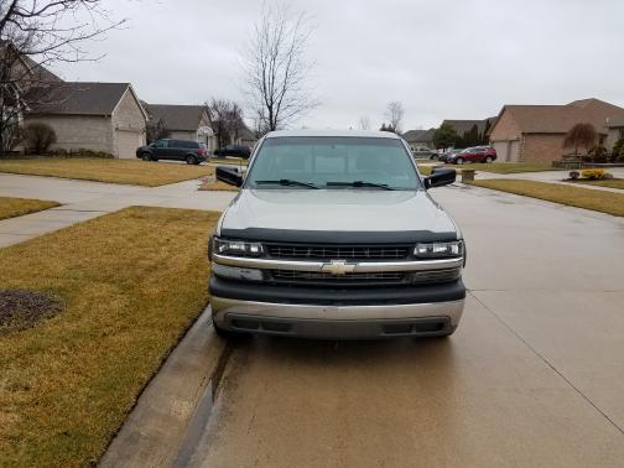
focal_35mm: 26
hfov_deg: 67.3
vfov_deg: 53.1
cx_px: 312
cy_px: 234
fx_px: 469
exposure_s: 1/441
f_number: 1.7
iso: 40
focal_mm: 4.2
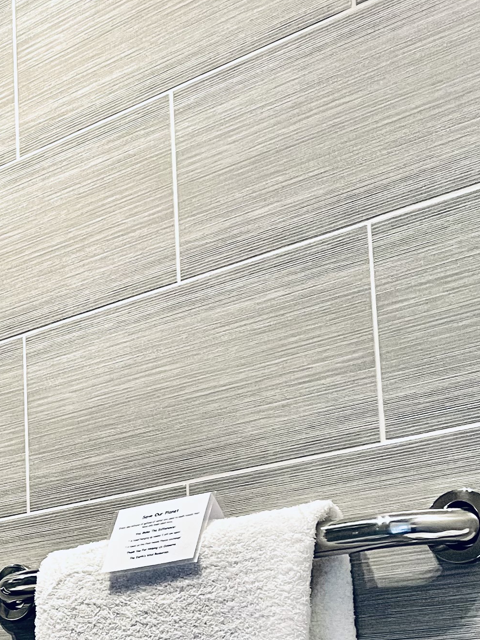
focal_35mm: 79
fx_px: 1461
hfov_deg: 17.1
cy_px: 587
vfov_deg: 24.0
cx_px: -207
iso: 125
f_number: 1.6
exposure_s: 1/71
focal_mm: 4.2
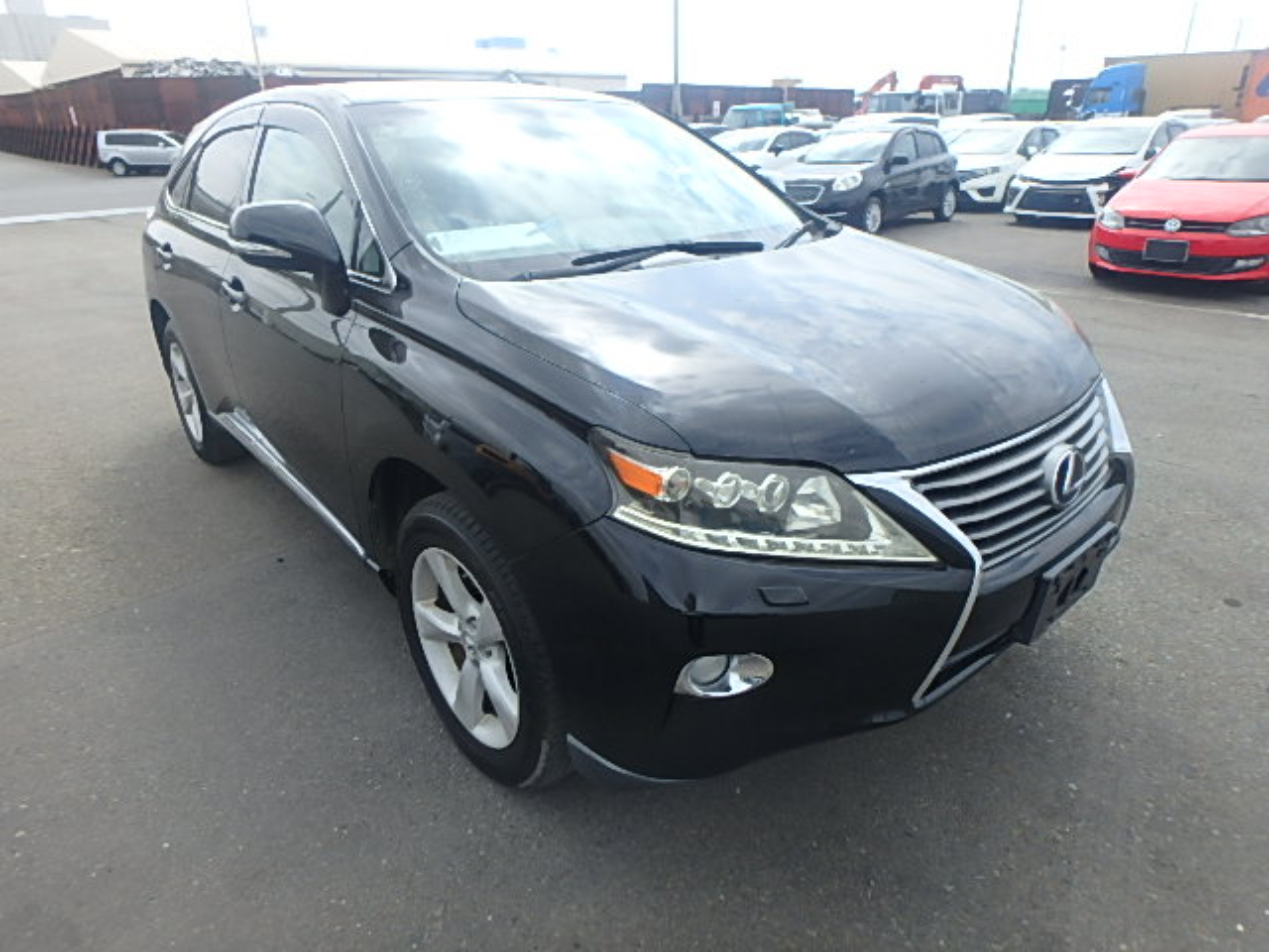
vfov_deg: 63.4
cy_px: 476
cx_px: 634
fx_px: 770
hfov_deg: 79.0
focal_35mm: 21
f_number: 3.5
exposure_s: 1/640
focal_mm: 3.7
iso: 125
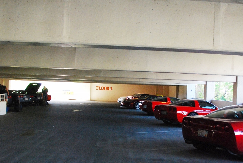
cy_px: 97
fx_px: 291
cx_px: 134
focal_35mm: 43
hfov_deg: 45.3
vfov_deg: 31.2
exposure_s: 1/320
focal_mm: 20
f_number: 3.8
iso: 1600
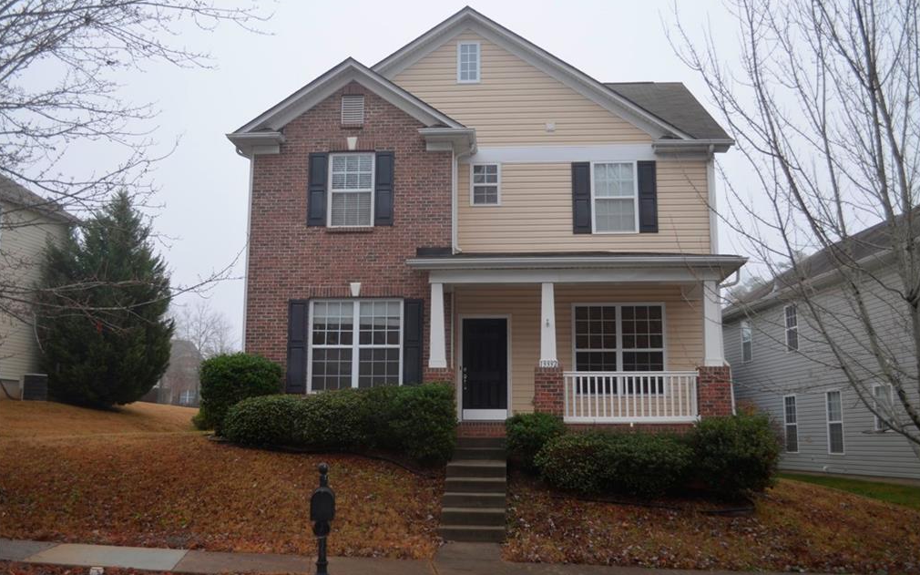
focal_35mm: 34
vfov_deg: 37.3
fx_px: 852
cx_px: 462
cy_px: 287
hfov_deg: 56.7
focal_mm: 22
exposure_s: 1/200
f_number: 4.5
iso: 100
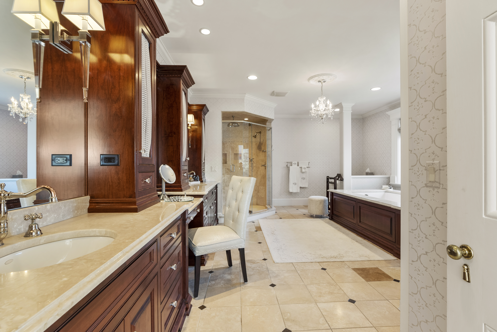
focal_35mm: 16
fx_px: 221
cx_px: 248
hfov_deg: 96.7
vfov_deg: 73.8
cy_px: 166
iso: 320
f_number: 7.1
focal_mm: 16
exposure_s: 1
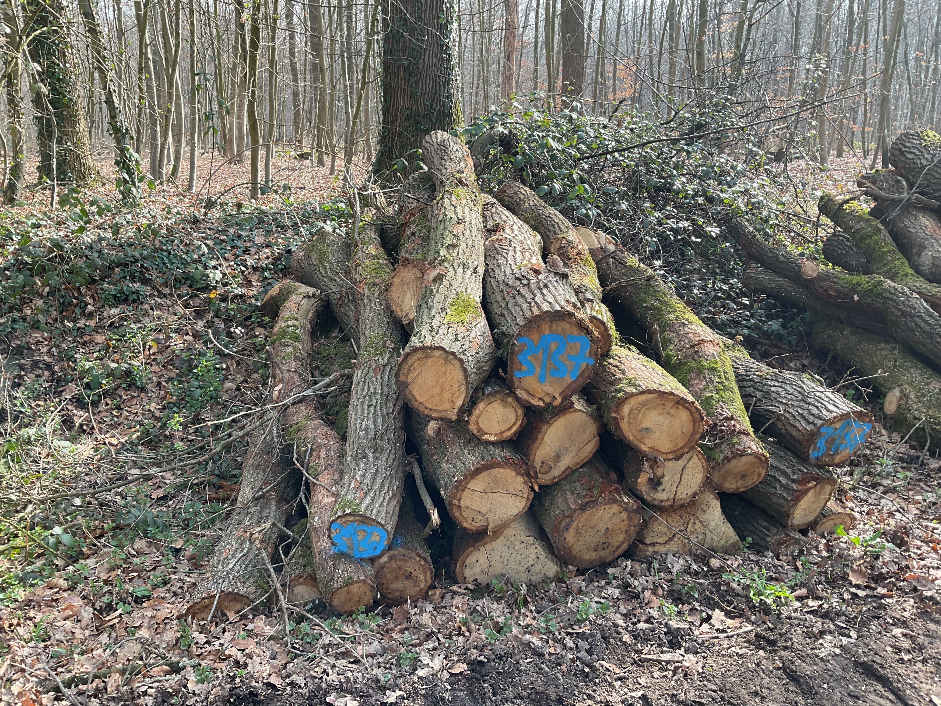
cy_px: 353
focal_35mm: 29
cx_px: 470
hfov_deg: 61.7
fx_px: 788
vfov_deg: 48.2
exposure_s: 1/120
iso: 16
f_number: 1.8
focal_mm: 3
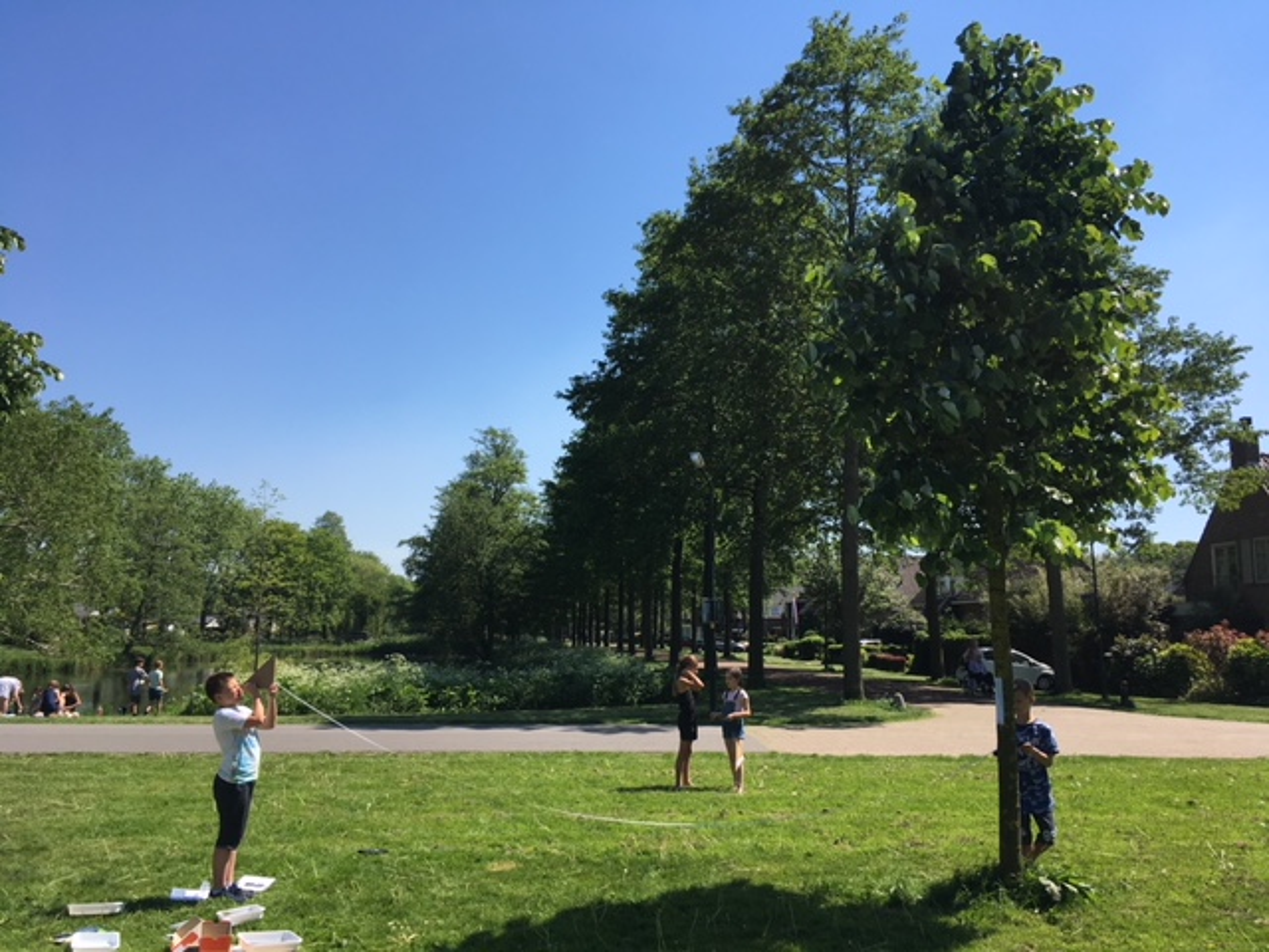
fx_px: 1063
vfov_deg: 48.2
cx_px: 634
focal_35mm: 29
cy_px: 476
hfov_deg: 61.7
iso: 25
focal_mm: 4.15
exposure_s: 1/1261
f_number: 2.2
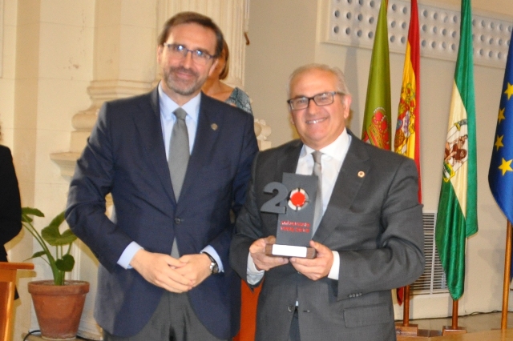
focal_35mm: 27
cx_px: 256
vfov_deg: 47.9
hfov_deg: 67.4
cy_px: 170
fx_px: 385
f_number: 3.5
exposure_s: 1/60
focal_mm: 18
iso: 800
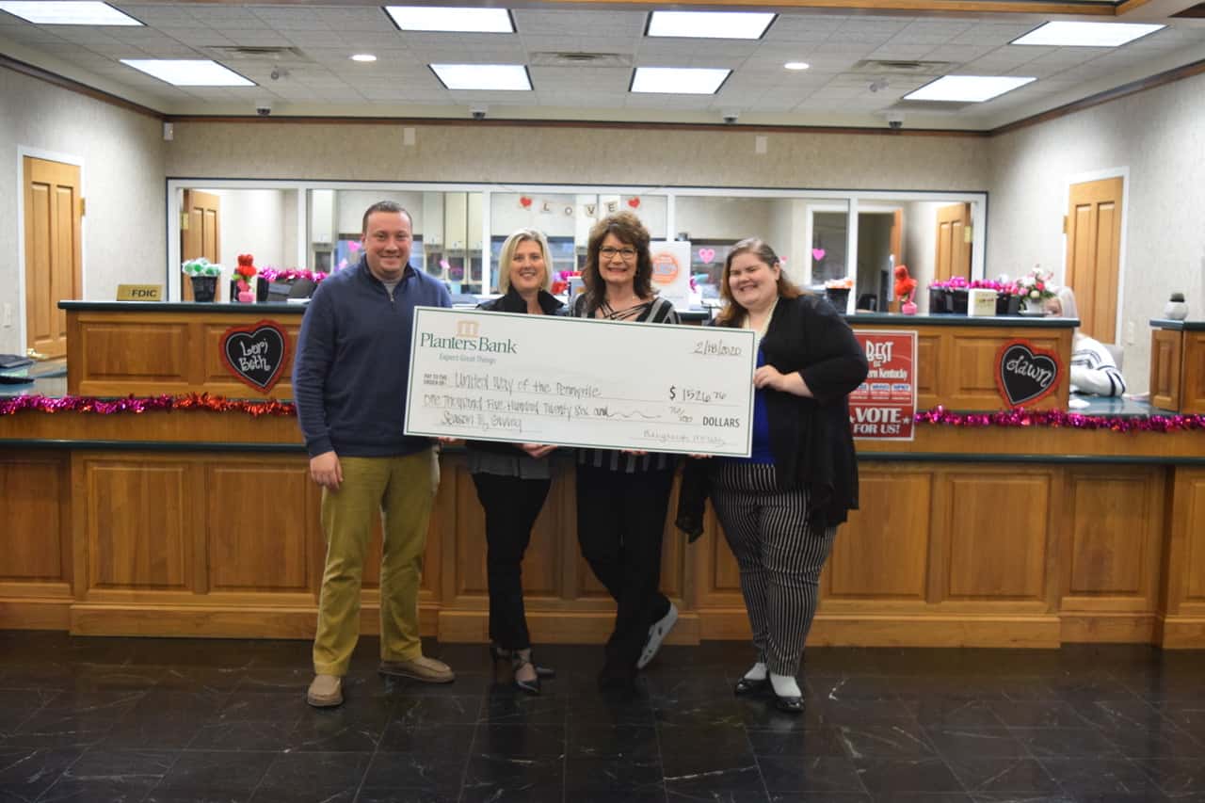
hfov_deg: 46.4
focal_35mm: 42
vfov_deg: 31.9
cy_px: 402
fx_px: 1406
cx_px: 602
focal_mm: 28
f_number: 4.2
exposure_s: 1/60
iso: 1400
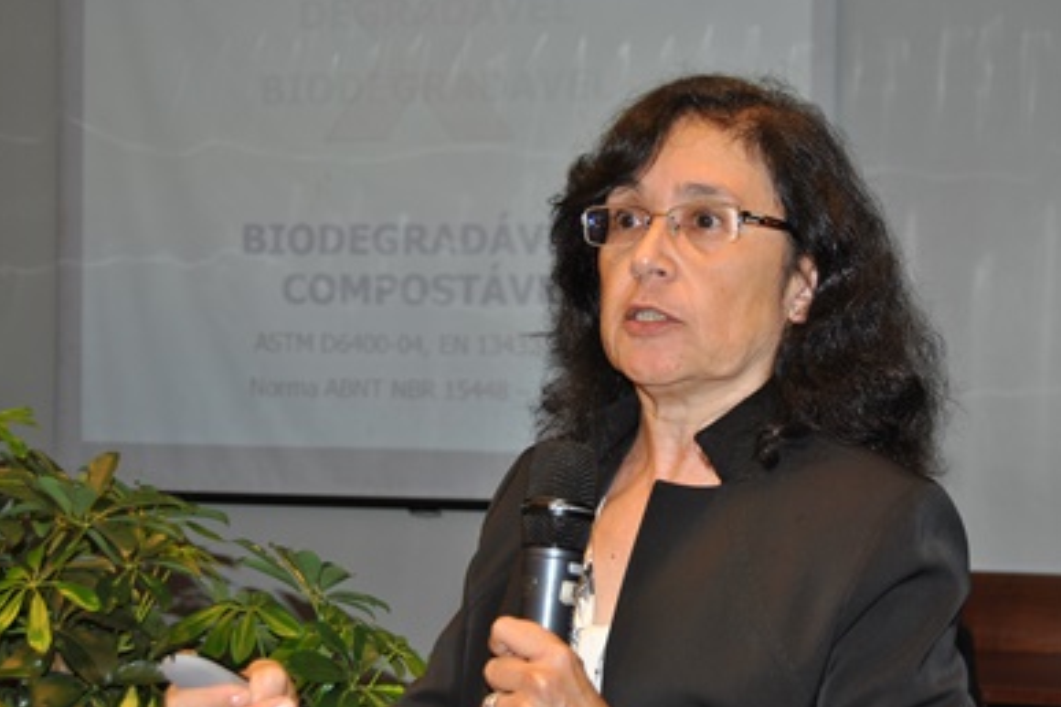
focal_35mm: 73
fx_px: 2151
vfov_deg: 18.7
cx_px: 595
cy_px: 392
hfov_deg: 27.7
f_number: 5
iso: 200
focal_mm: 42
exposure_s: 1/60
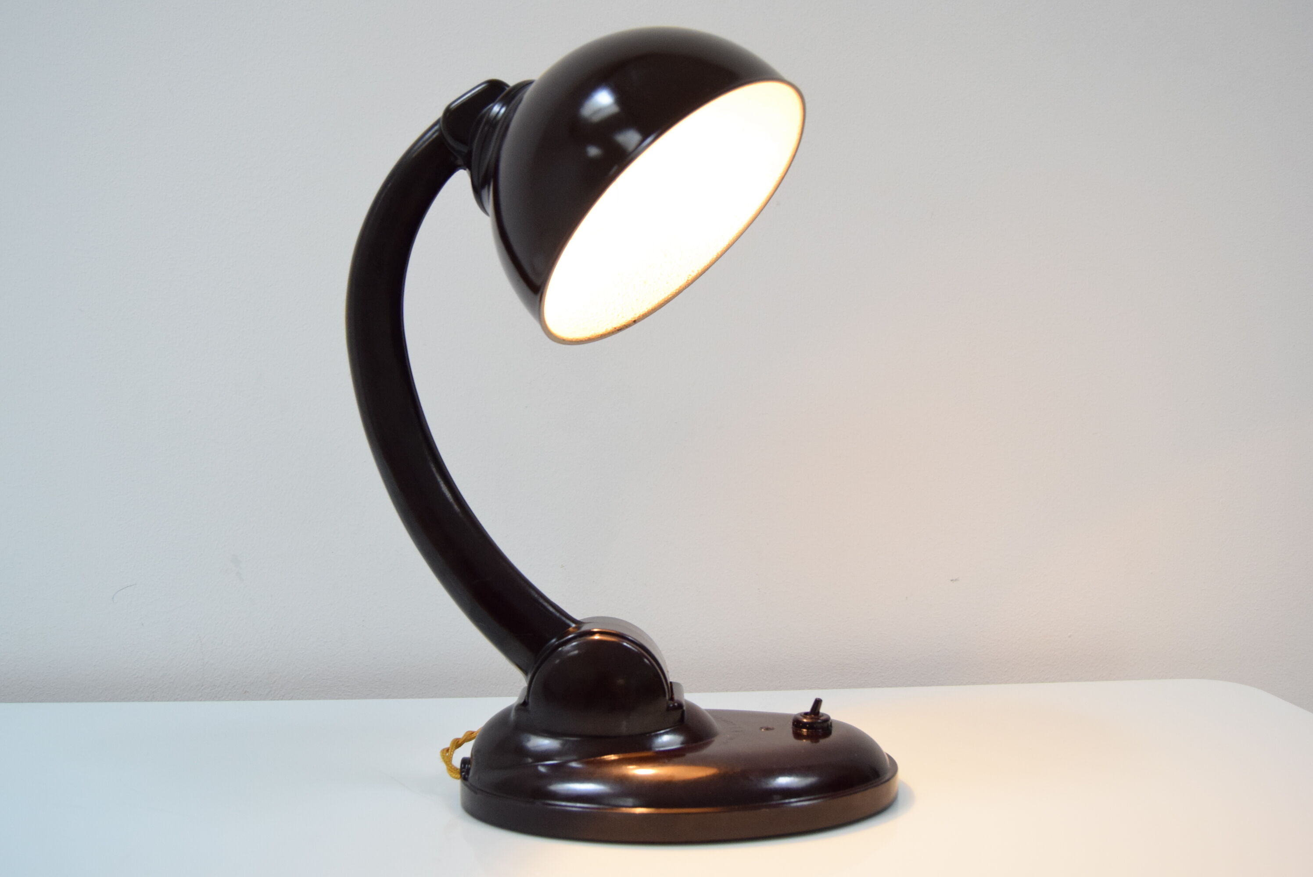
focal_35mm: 33
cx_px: 656
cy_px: 438
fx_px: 1204
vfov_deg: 40.0
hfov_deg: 57.2
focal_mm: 22
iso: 1600
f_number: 4.5
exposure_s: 1/80
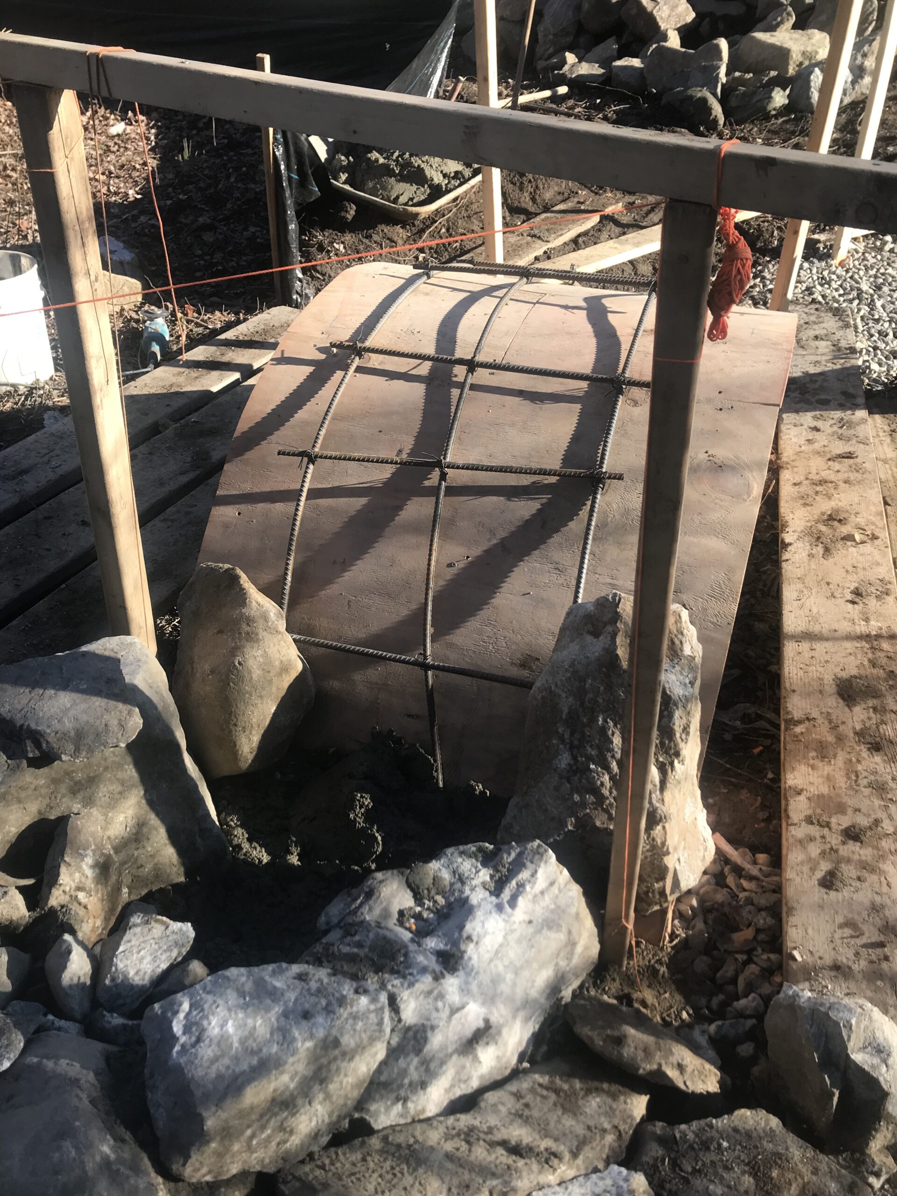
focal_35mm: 28
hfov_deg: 49.7
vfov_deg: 63.4
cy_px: 598
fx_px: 967
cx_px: 448
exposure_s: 1/573
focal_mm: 3.99
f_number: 1.8
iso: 20
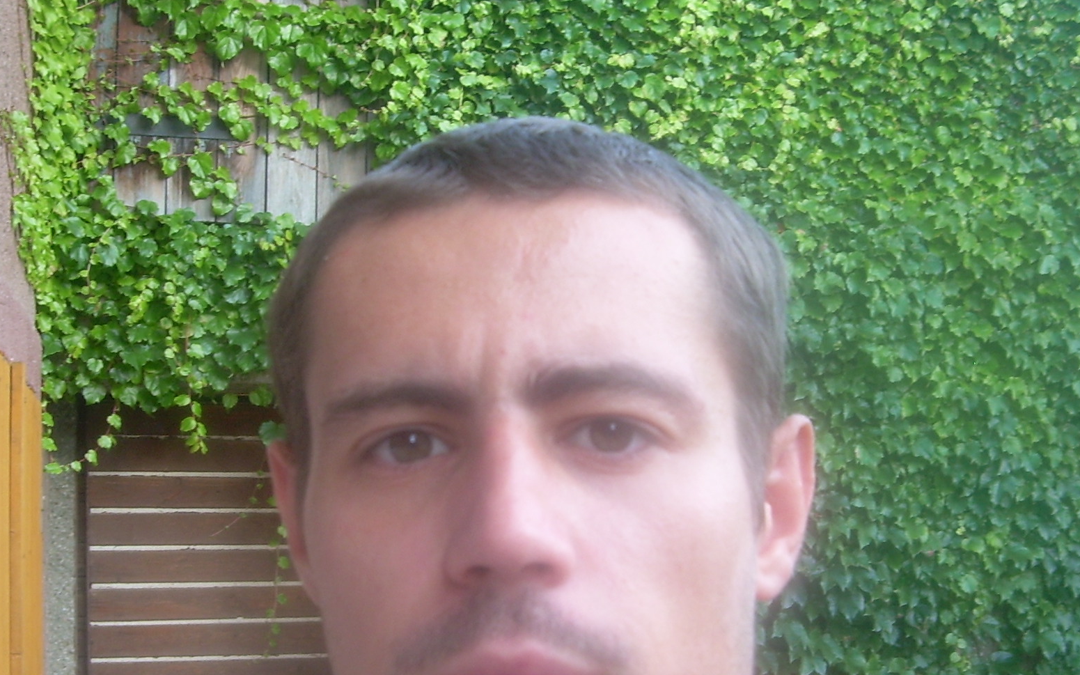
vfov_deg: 21.9
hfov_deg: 34.5
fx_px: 1736
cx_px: 504
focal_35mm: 59
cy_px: 438
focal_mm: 6.3
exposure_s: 1/71.3
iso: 50
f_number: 2.8
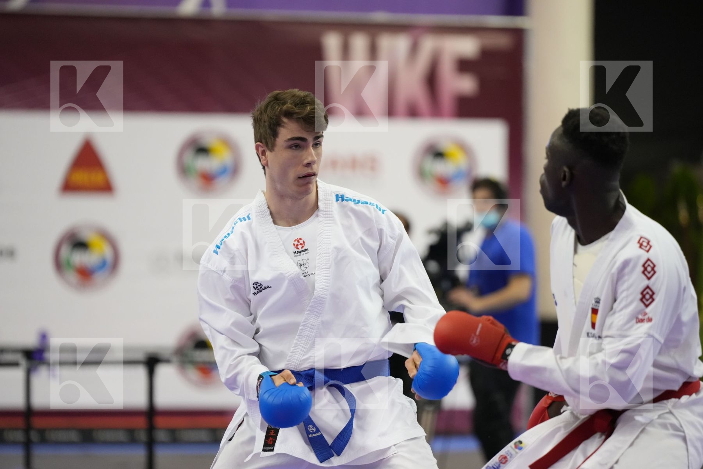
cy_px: 234
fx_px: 3905
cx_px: 352
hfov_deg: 10.3
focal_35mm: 200
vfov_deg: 6.9
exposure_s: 1/1000
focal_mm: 200
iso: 3200
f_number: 2.8
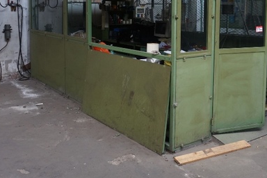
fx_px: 334
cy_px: 39
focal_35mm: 45
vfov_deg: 29.3
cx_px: 151
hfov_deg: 43.5
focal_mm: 16
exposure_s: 1/160
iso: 800
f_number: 4
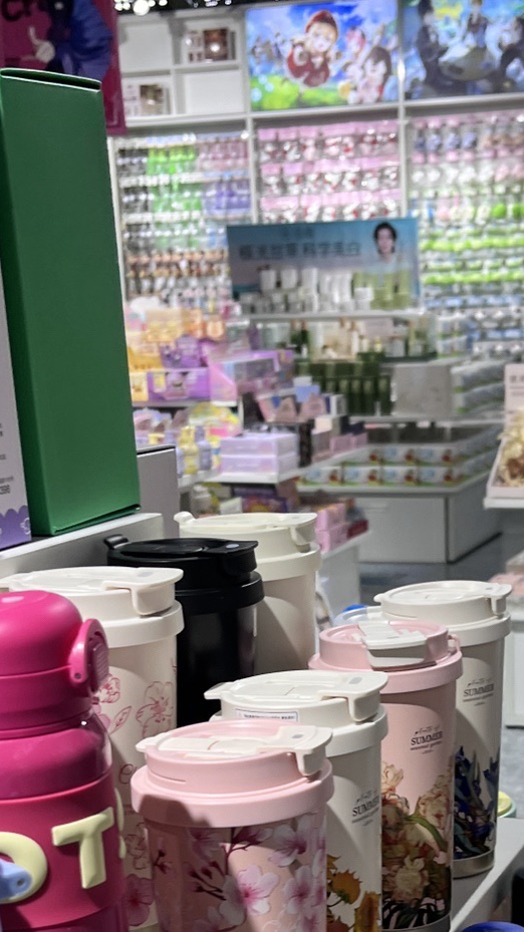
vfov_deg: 32.8
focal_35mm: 61
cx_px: 366
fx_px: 1508
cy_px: 825
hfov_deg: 19.6
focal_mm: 5.1
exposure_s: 1/170
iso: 40
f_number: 1.6
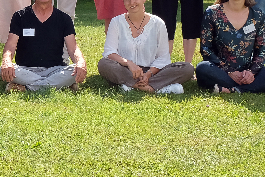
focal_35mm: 147
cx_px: -243
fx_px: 1082
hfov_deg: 12.5
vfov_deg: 9.2
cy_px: -38
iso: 400
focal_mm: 20.5
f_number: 9
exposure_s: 1/250
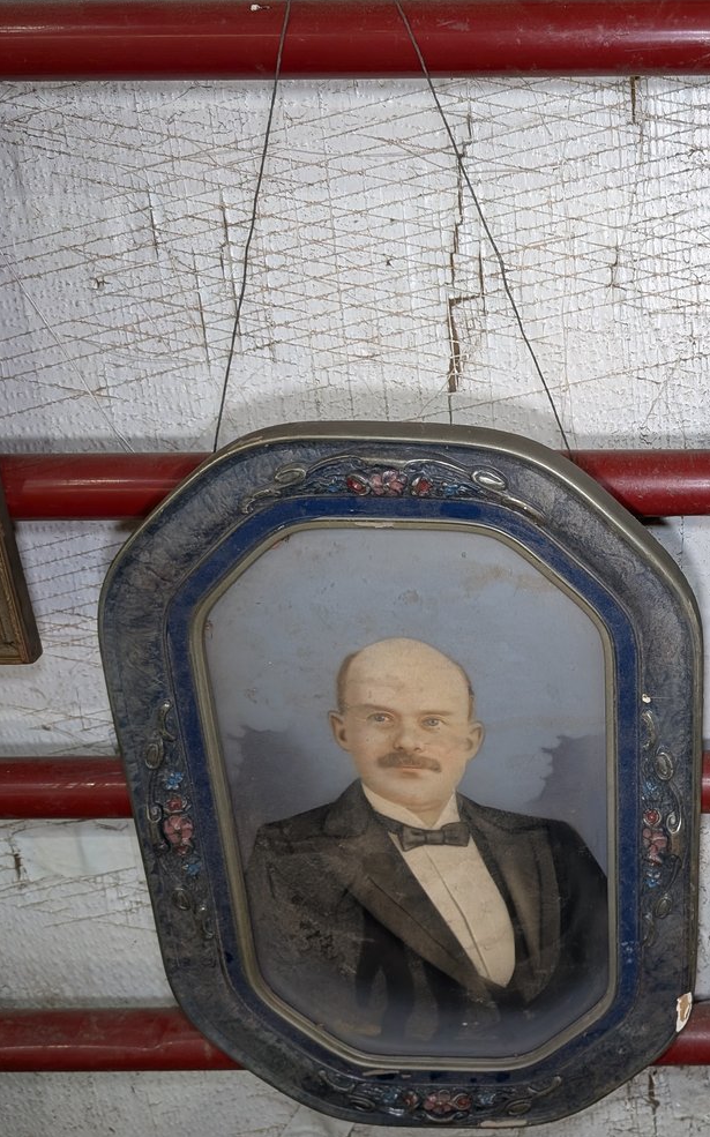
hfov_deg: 30.1
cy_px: 559
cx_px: 737
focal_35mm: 39
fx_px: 1208
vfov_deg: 50.4
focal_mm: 6.9
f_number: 1.68
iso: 231
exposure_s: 1/60.5
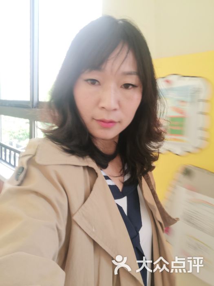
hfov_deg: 53.1
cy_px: 143
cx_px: 107
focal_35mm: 26
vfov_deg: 67.3
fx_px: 214
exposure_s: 1/33.3
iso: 80
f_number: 2
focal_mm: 3.46
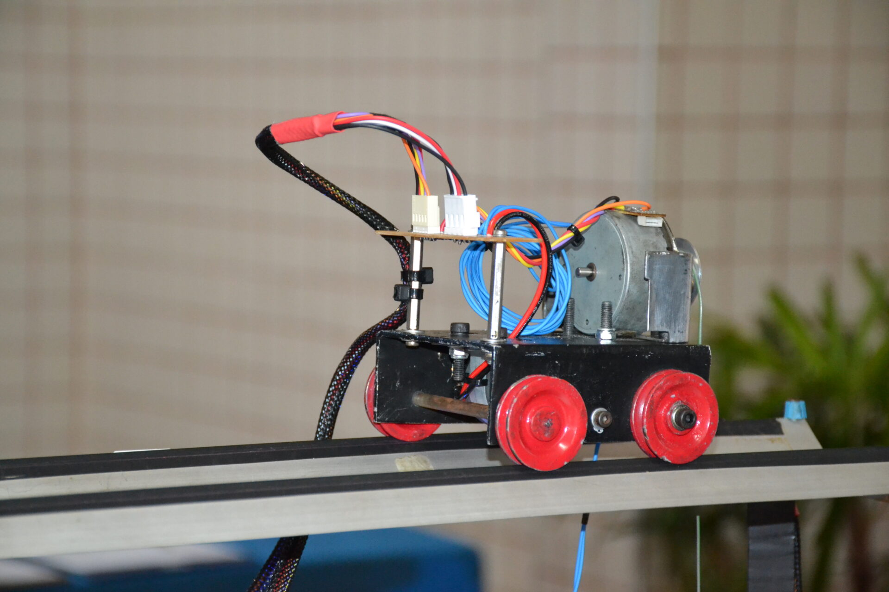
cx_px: 444
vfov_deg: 10.8
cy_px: 296
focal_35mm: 128
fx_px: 3148
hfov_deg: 16.1
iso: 3200
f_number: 5.3
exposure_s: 1/60
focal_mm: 85
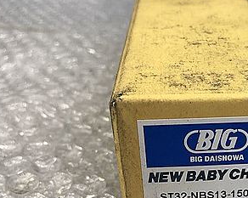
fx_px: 440
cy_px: 197
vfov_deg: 24.2
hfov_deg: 30.5
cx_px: 207
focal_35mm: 60
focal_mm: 3.99
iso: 20
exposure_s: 1/33
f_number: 1.8
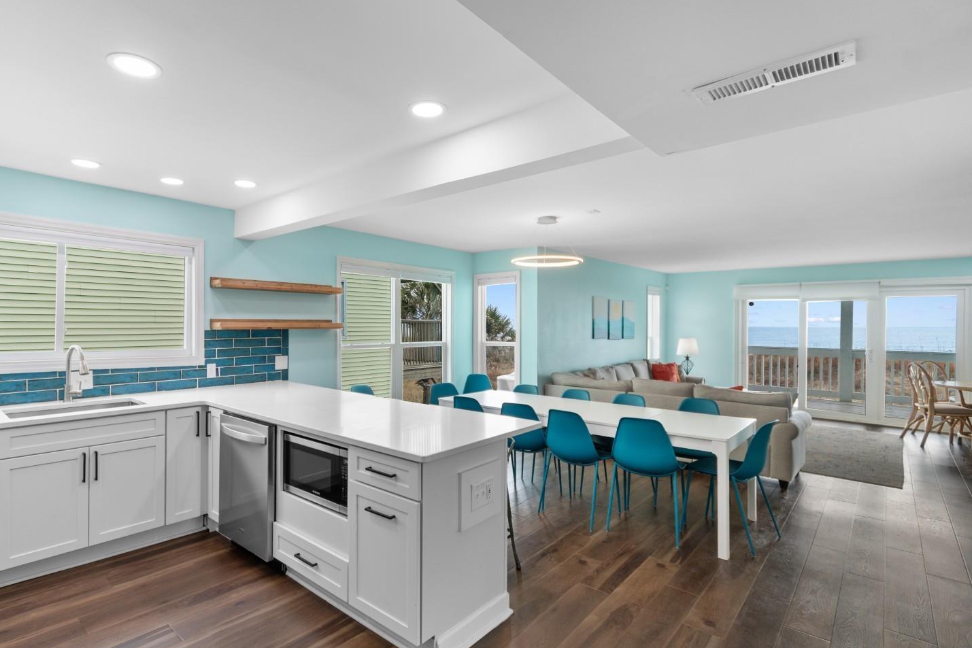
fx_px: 459
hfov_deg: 92.8
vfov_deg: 70.5
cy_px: 321
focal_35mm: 17
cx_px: 425
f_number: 4.5
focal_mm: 10
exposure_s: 1/30
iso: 100
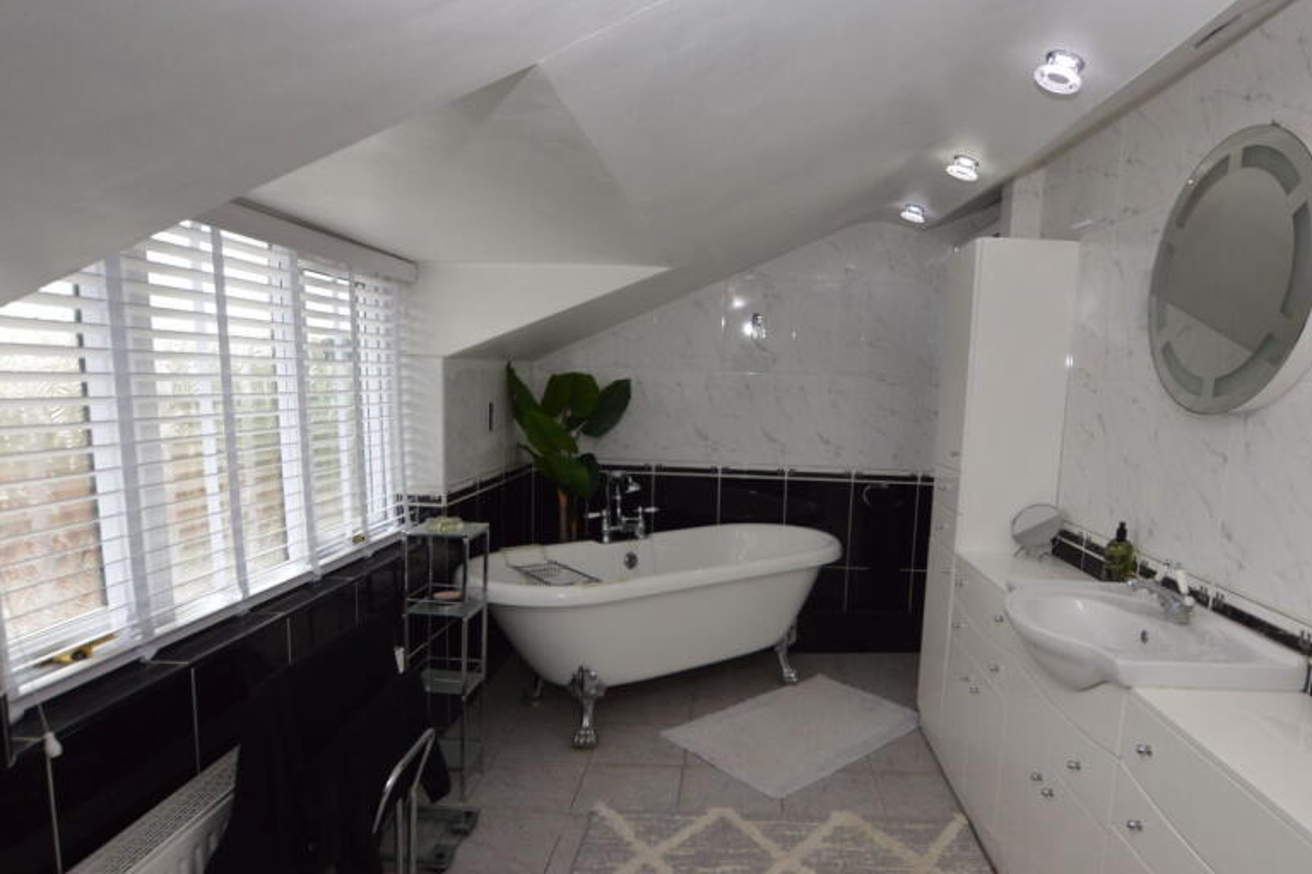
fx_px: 729
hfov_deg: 83.6
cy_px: 498
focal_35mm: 20
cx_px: 736
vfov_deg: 61.7
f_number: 5.6
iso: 320
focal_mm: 10
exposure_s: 1/125
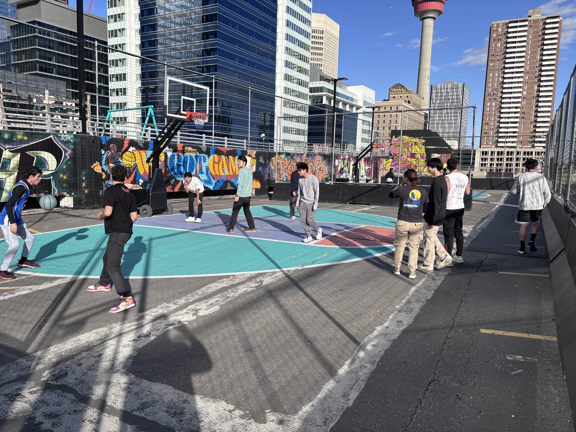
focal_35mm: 26
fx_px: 433
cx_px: 288
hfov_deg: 67.3
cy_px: 216
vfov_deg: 53.1
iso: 50
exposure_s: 1/2639
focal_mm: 5.96
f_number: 1.6
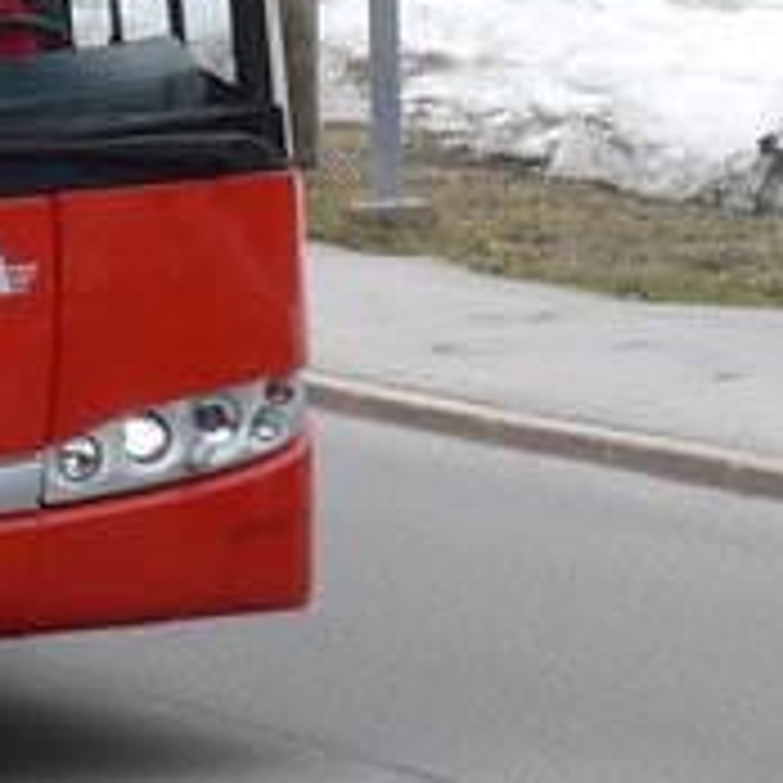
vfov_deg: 4.4
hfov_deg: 4.4
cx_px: 252
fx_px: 10288
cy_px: -58
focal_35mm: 402
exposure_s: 1/250
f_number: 3.9
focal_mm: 13.4
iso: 80
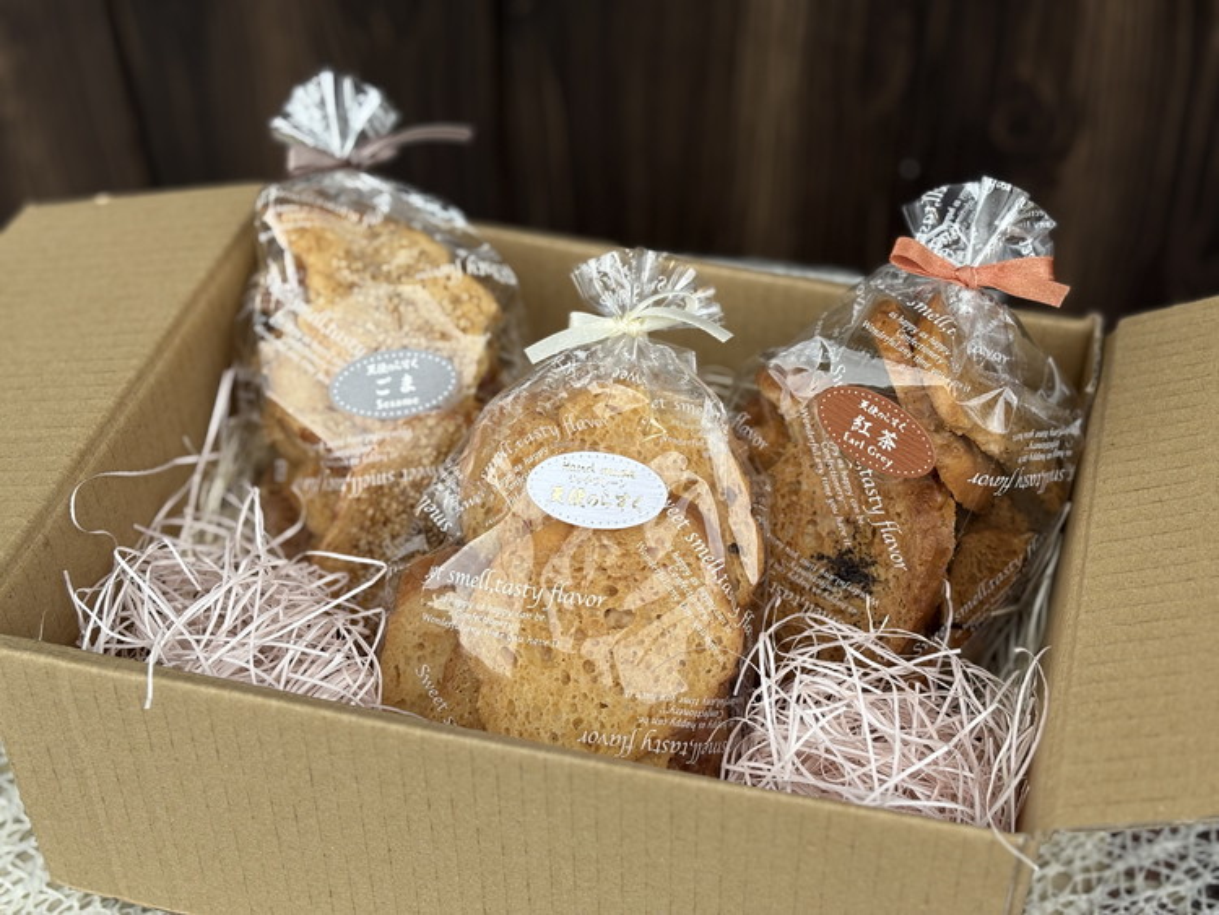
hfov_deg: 36.8
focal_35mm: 52
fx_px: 1832
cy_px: 458
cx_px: 610
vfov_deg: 28.0
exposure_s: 1/346
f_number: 1.6
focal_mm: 5.96
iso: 40
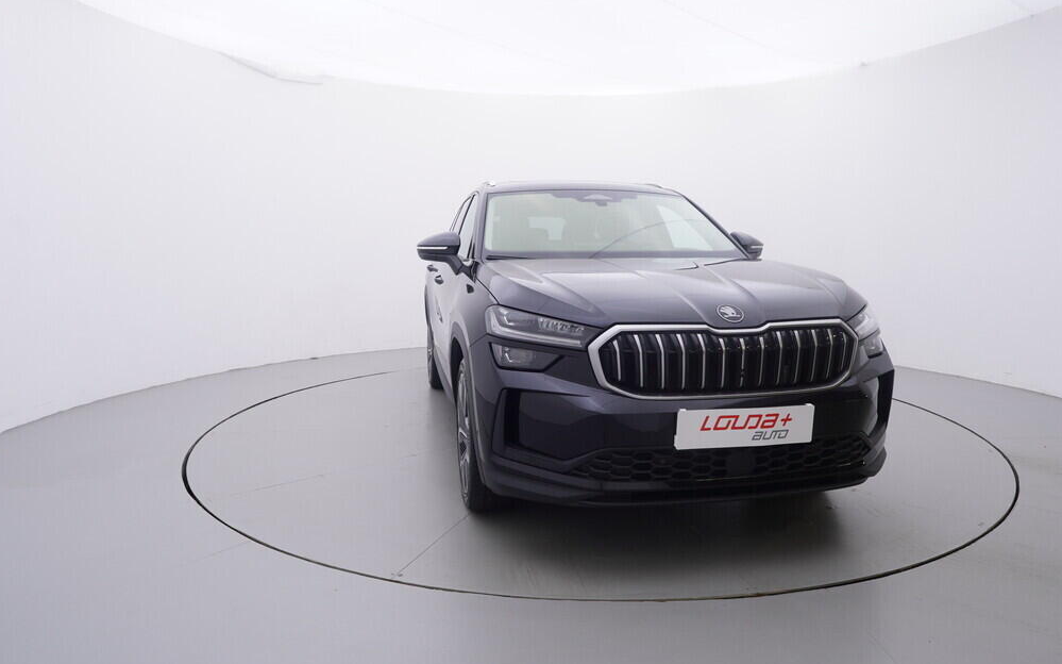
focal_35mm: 24
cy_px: 328
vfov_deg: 52.0
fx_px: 681
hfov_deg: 75.9
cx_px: 536
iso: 200
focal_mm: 15
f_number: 5
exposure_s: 1/80
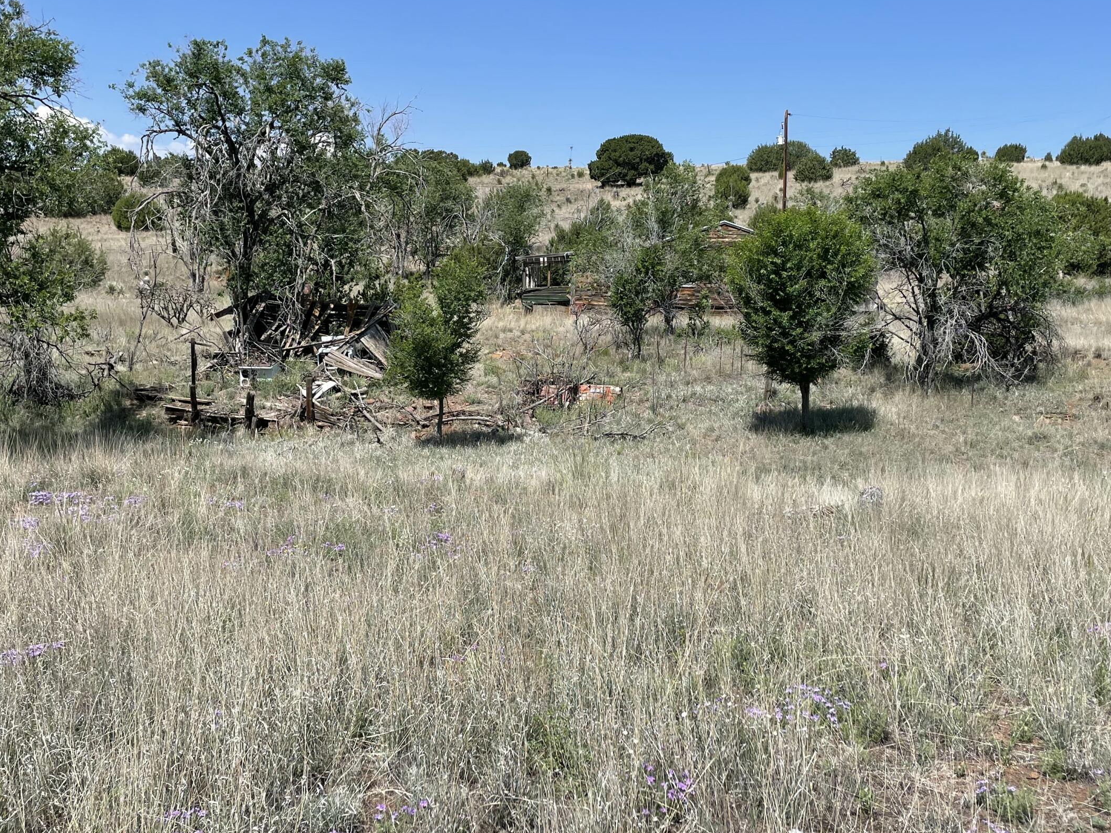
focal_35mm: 37
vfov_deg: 38.7
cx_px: 553
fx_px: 1188
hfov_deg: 50.1
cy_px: 391
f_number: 1.6
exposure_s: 1/3401
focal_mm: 4.2
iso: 32
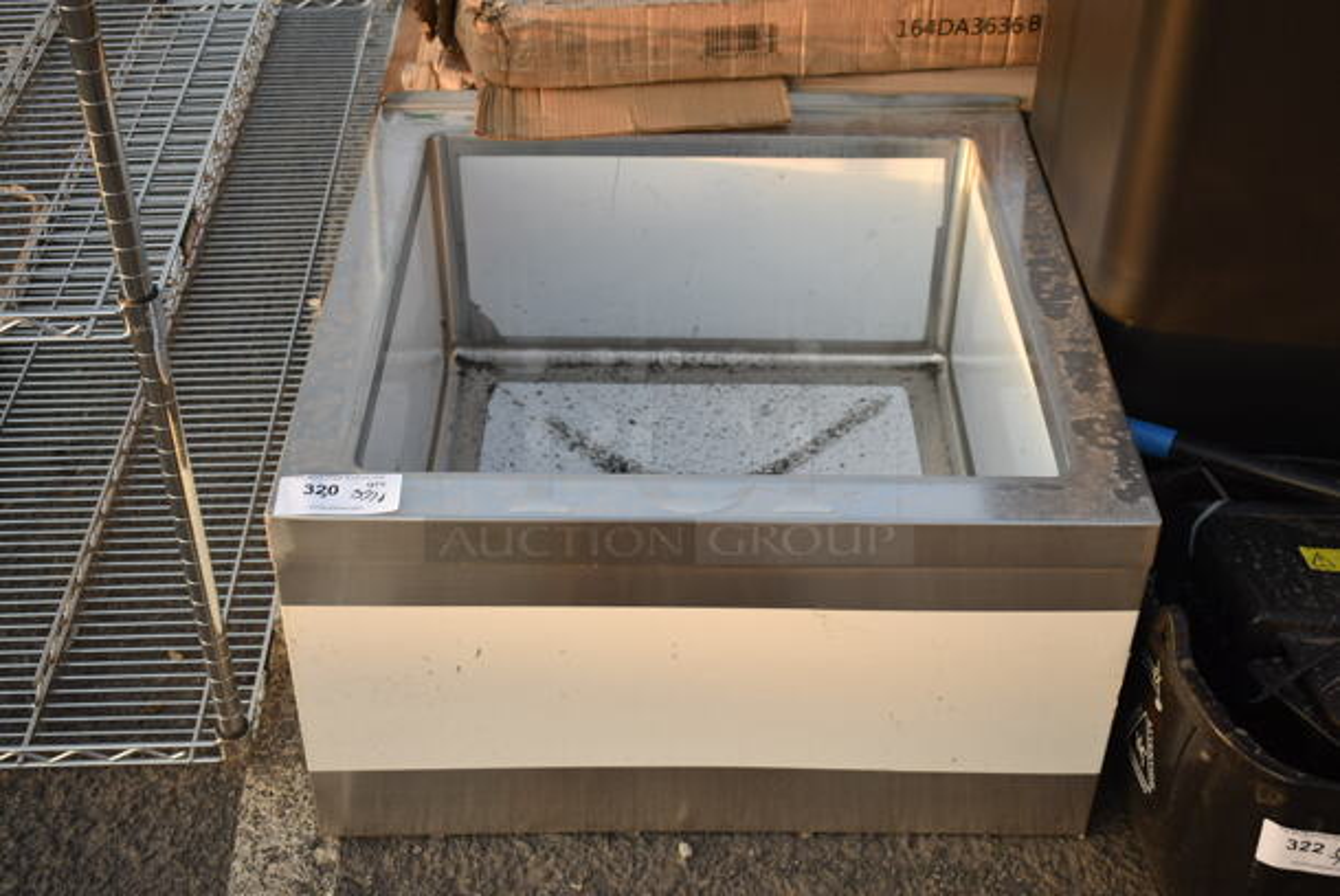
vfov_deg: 29.0
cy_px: 448
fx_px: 1732
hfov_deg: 42.3
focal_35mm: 46
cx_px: 670
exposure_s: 1/125
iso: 160
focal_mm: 31
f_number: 4.2
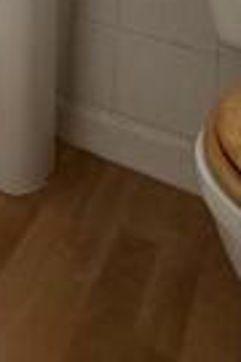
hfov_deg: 17.3
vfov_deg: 23.9
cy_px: -205
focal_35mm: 63
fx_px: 633
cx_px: -199
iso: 50
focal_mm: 2.22
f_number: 2.2
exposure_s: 1/136
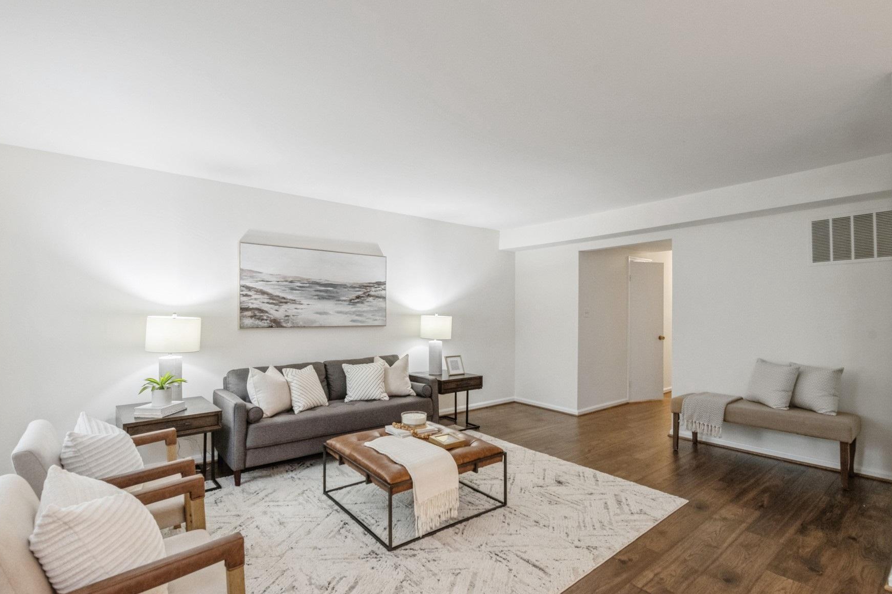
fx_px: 396
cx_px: 429
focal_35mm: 16
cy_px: 306
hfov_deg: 96.7
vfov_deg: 73.7
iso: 1000
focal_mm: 14
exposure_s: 1/20
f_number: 9
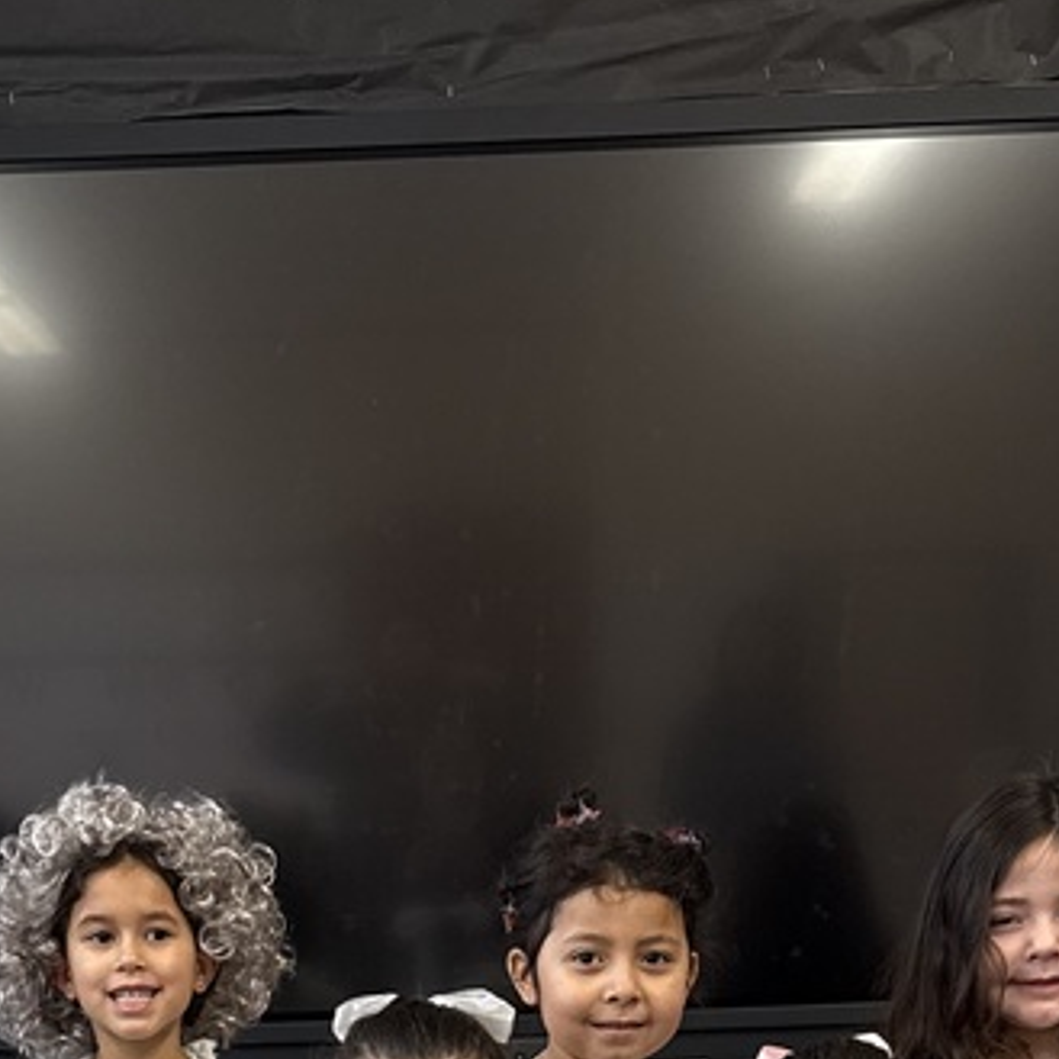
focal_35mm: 66
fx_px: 2284
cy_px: 1342
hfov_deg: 26.1
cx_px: 428
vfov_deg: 23.4
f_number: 1.78
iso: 160
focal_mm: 6.76
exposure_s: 1/60
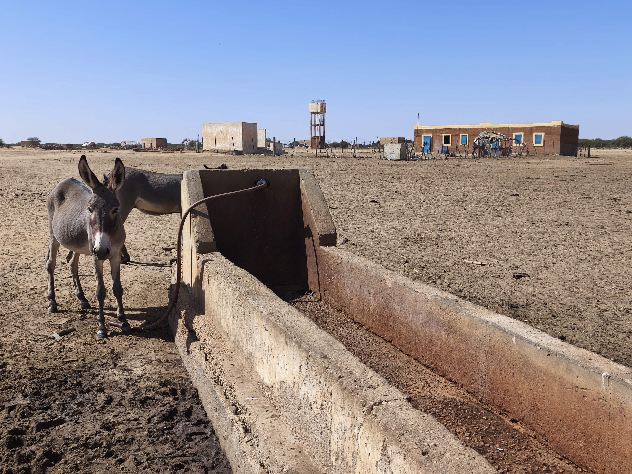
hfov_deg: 50.1
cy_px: 237
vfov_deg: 38.7
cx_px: 316
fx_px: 676
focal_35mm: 37
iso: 80
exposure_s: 1/2645
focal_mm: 5.35
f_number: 1.7
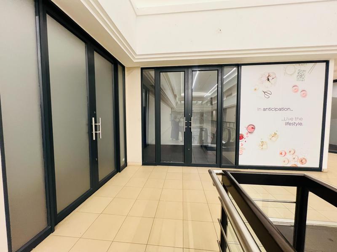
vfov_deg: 89.9
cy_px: 126
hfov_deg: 106.2
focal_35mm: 13
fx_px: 127
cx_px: 168
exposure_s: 1/60
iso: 500
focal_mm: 1.57
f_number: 1.8
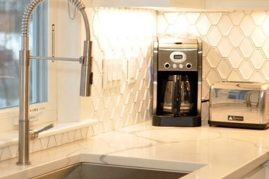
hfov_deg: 19.6
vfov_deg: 13.1
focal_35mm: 104
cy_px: 80
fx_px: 776
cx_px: 78
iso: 400
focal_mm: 35
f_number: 2.5
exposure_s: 1/200
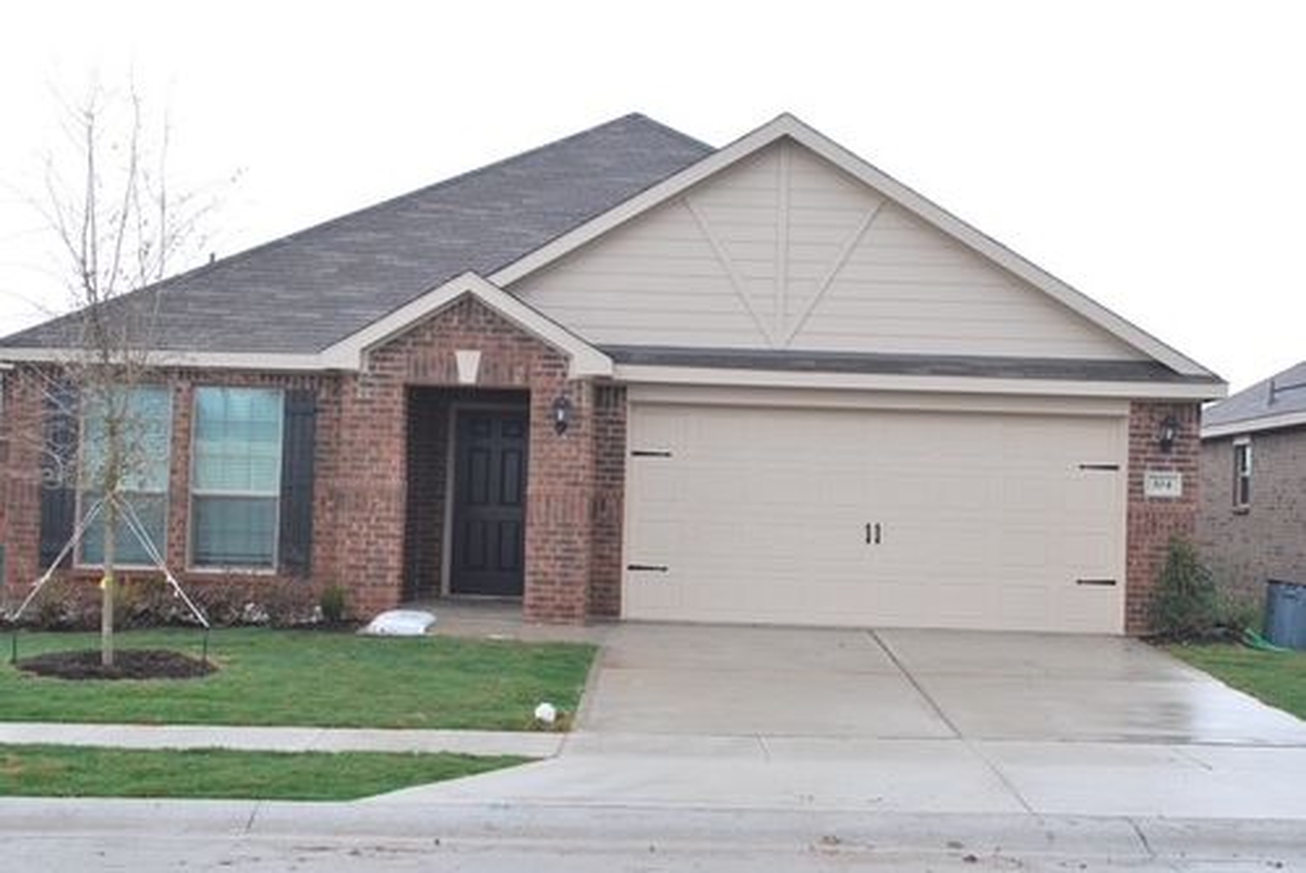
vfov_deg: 22.7
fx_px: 2178
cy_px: 436
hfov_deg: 33.4
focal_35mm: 60
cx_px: 653
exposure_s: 1/125
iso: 180
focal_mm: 40
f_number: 5.6
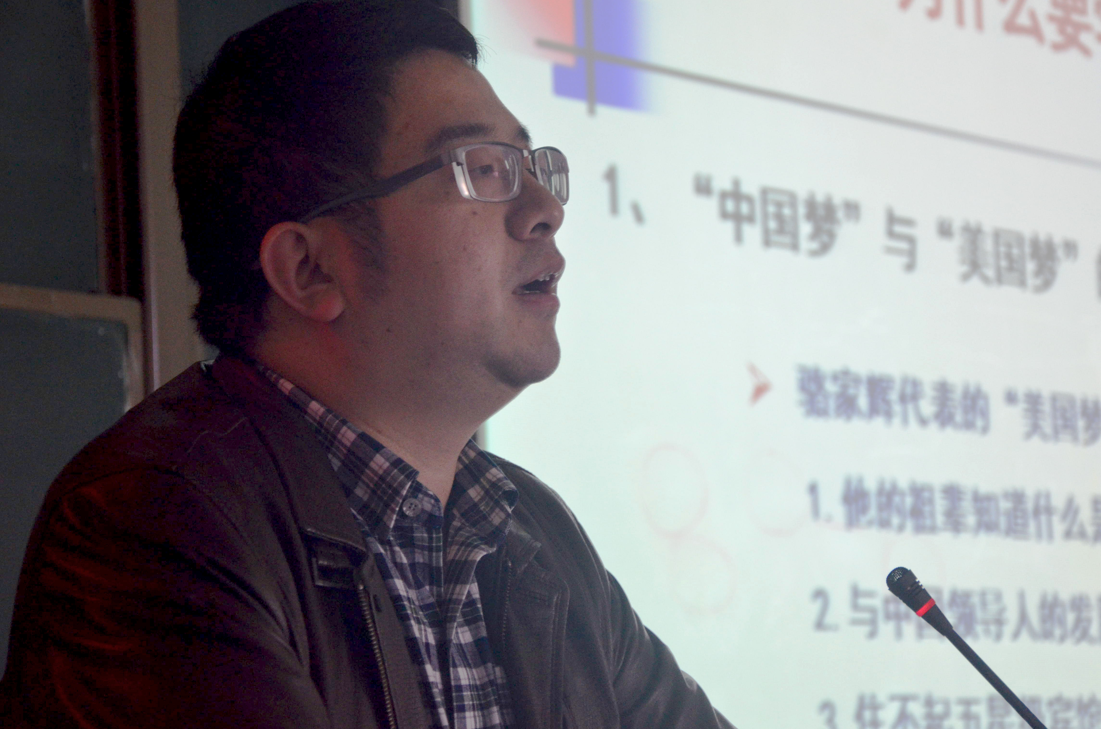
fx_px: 3449
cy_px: 357
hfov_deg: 18.1
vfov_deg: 12.1
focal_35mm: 113
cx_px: 581
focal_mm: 70
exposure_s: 1/25
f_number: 5.3
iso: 1000
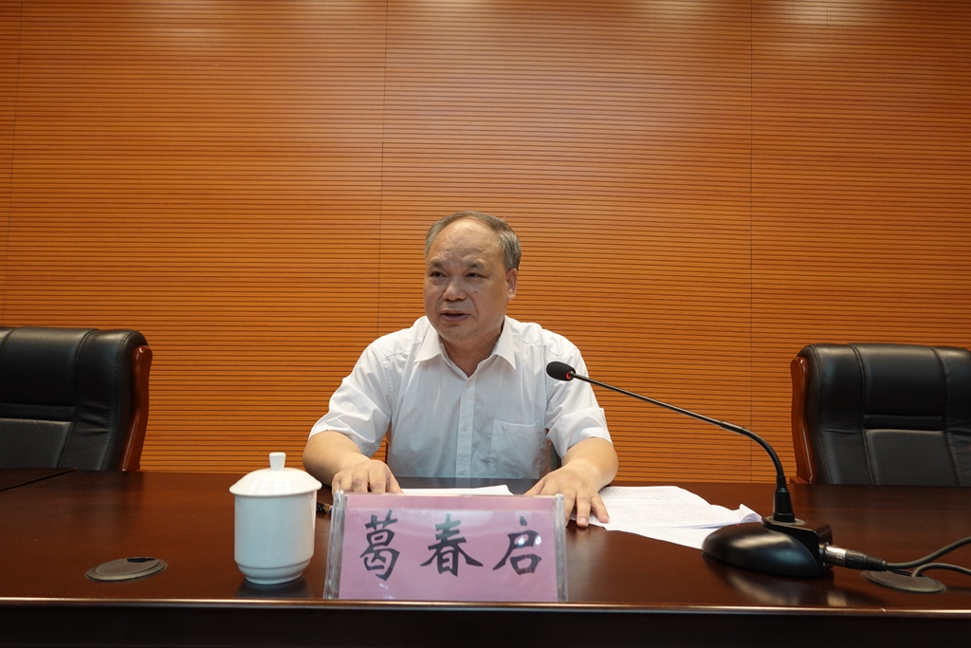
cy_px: 324
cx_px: 486
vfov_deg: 53.1
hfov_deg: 73.7
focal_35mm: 24
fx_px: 647
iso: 200
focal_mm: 9
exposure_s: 1/30
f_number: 2.8
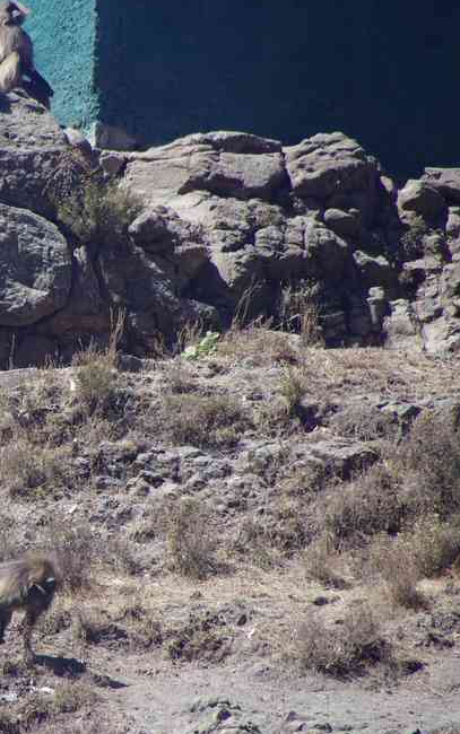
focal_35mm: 587
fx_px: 11759
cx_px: -68
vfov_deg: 3.6
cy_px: 366
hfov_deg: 2.2
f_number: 10
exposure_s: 1/320
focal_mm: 250
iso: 800
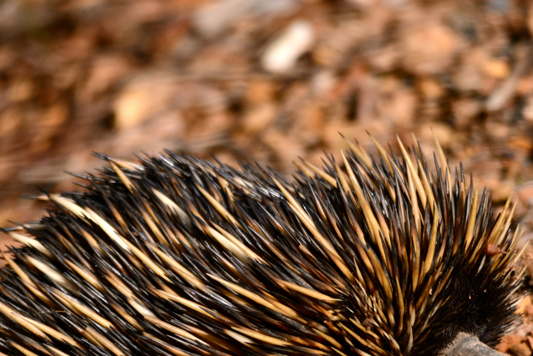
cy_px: 295
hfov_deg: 1.8
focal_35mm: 1123
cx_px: 300
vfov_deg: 1.2
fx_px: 16631
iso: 100
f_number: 6.3
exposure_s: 1/320
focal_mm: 500
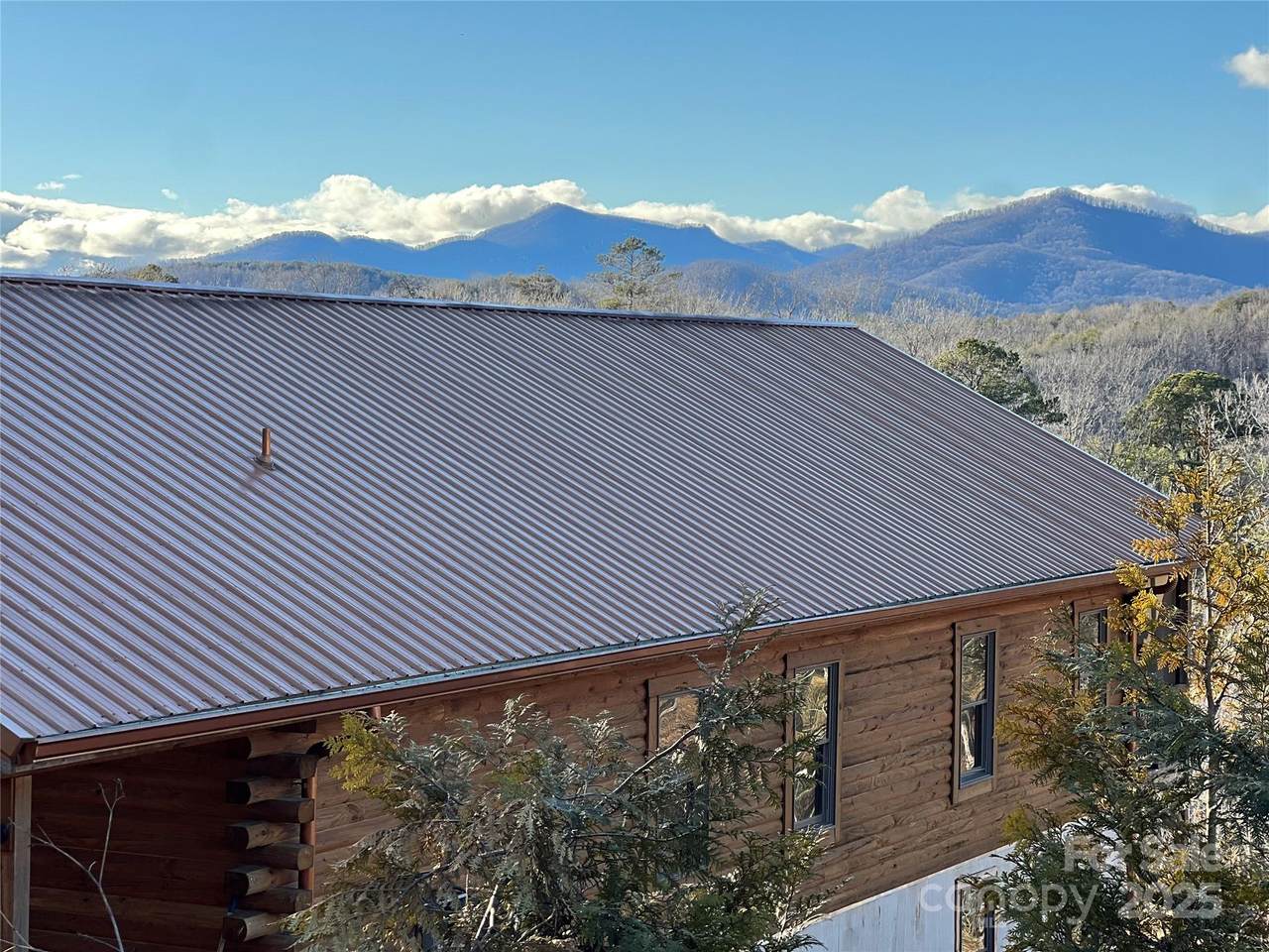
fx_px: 2823
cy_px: 476
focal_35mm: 77
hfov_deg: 25.3
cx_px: 634
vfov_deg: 19.1
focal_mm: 9
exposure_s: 1/201
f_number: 2.8
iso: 25
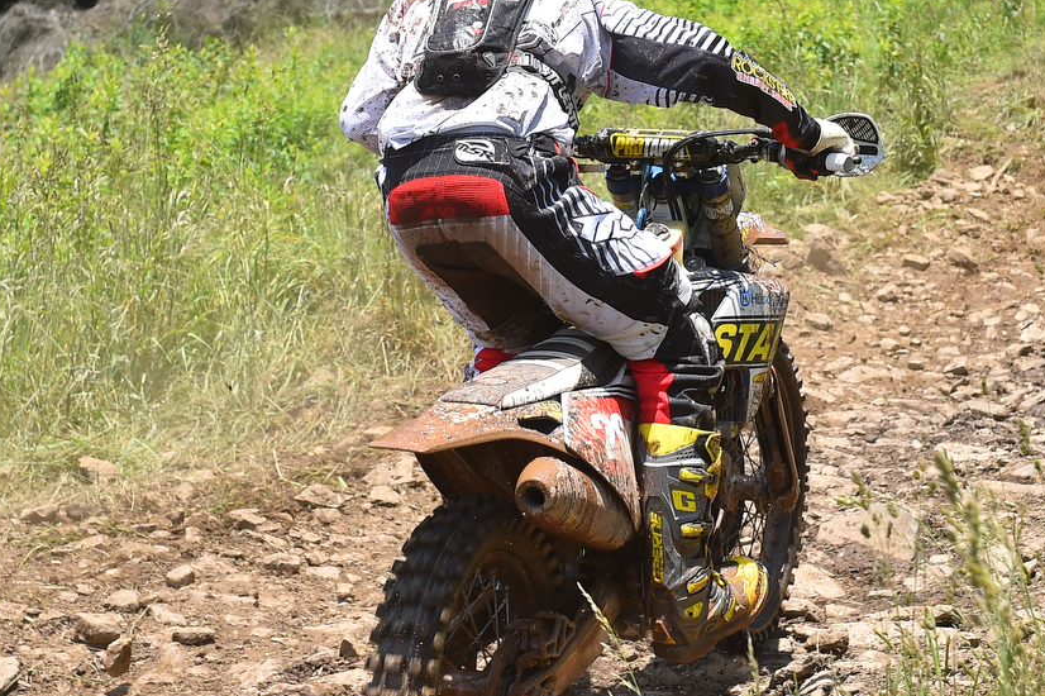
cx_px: 601
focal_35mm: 109
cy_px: 258
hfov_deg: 18.8
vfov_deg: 12.5
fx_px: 3163
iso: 400
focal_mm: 50
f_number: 5.6
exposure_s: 1/1000
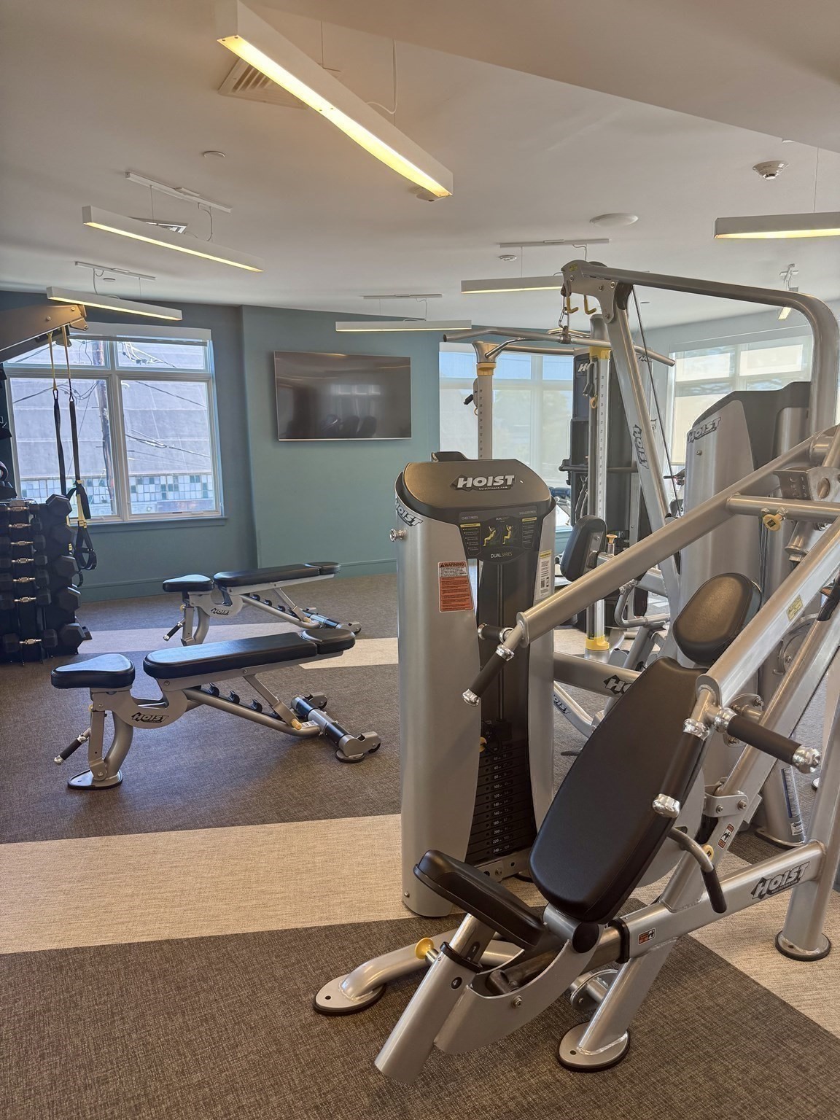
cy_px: 560
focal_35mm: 24
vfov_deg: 71.6
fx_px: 777
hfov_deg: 56.8
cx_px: 420
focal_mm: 6.76
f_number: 1.78
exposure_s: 1/120
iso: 100
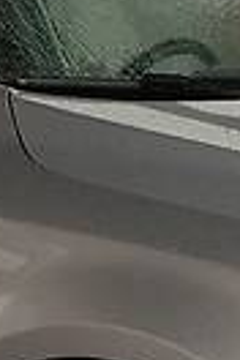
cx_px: 90
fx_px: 1830
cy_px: 425
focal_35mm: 183
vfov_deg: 11.0
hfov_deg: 7.5
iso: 40
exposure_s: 1/33
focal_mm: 4.2
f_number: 2.2
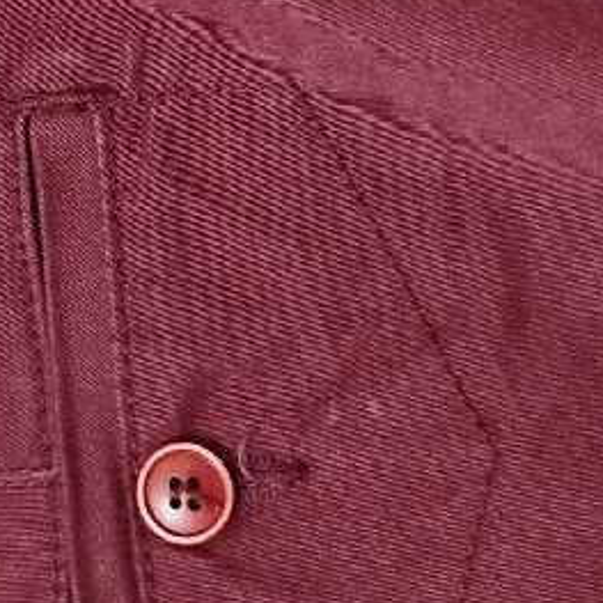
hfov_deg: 19.4
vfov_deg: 18.9
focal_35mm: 87
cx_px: 18
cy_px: -110
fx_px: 1715
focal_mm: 5.31
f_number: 1.7
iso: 800
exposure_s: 1/17
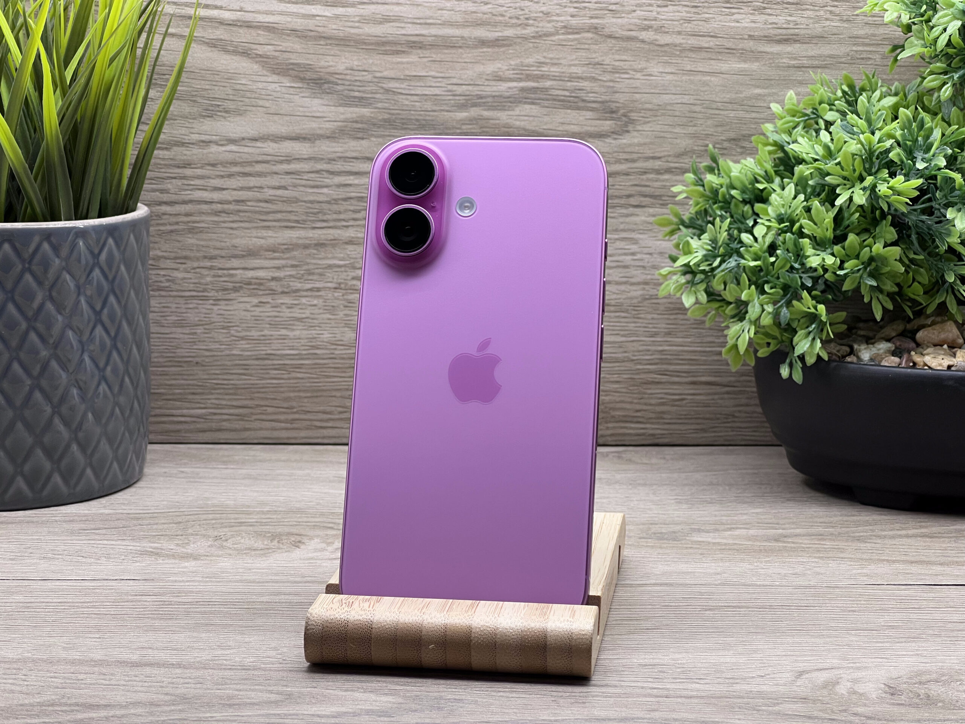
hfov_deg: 25.3
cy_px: 362
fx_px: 2147
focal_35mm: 77
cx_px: 482
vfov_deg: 19.1
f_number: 2.8
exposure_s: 1/100
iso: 80
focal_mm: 9
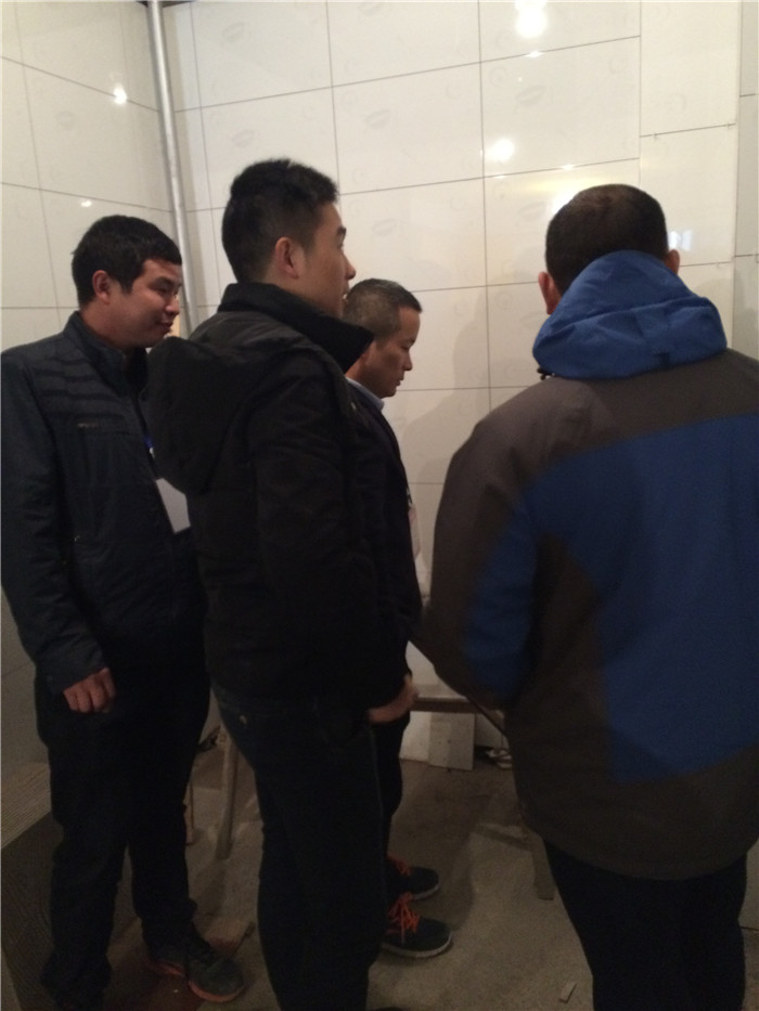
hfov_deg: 48.2
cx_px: 380
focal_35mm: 29
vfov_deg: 61.7
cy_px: 506
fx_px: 848
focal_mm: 4.15
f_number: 2.2
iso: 320
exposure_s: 1/15
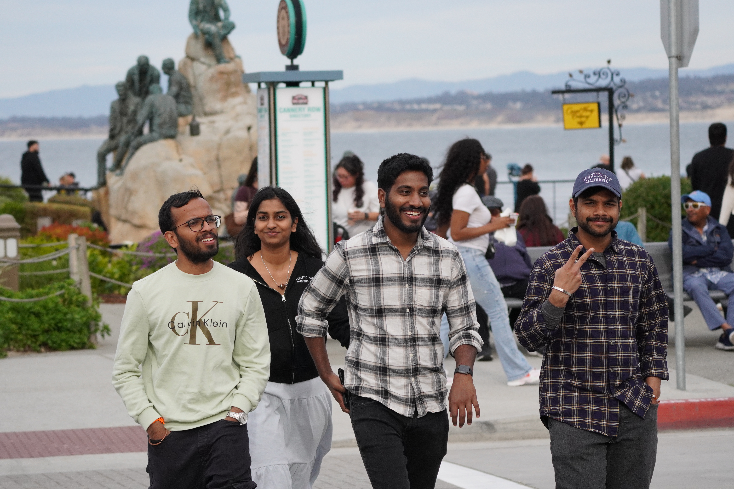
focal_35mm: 130
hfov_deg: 15.7
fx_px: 2661
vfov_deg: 10.5
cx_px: 367
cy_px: 244
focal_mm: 87
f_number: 4.5
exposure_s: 1/2500
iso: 800
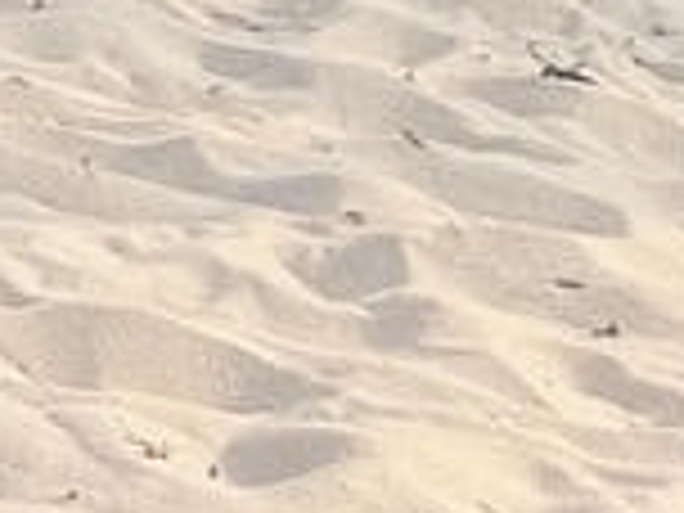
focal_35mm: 189
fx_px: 3735
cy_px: -824
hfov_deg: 8.1
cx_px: -1670
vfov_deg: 7.3
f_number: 1.78
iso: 80
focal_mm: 6.86
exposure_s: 1/1059
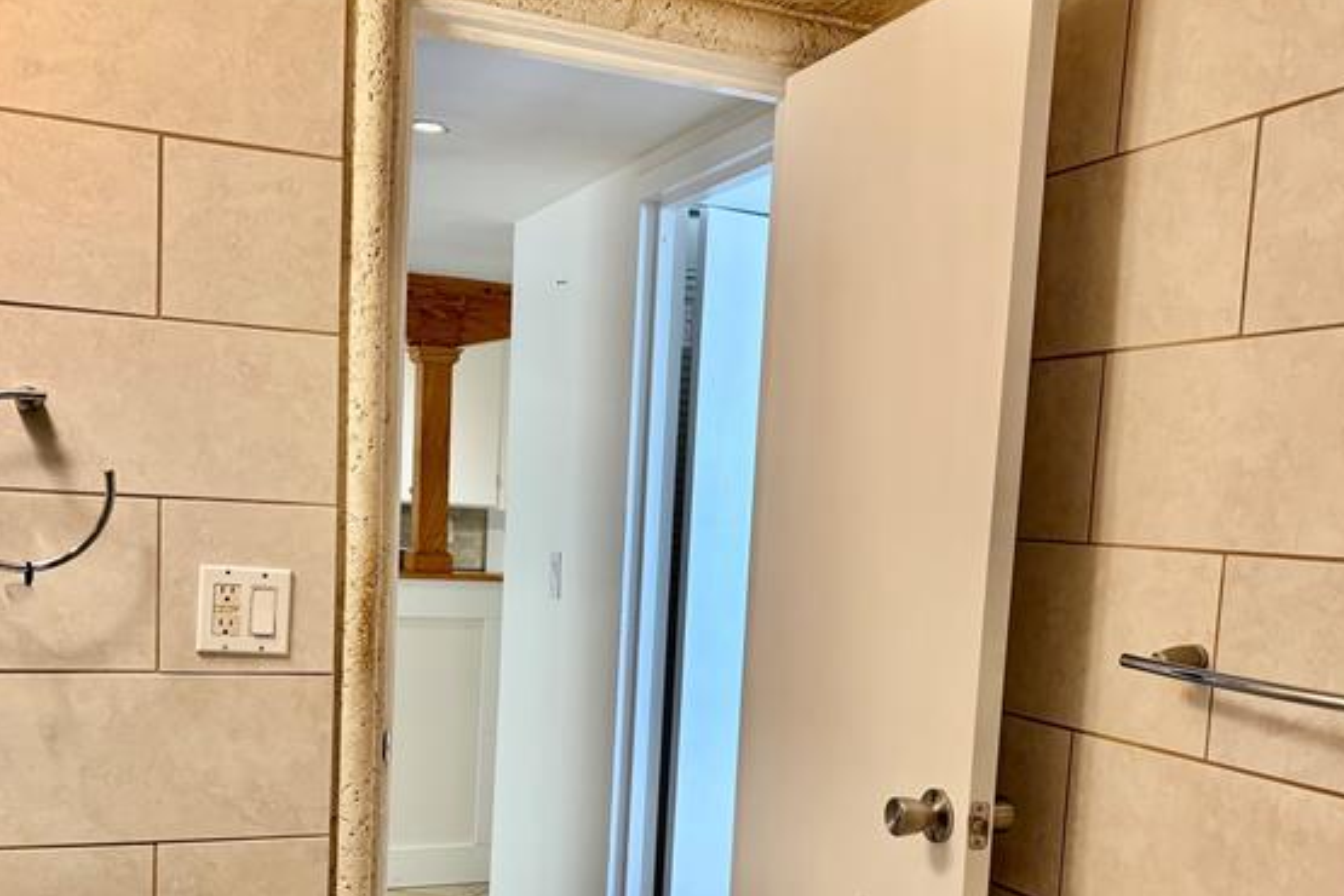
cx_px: 678
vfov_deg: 33.6
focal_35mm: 39
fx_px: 1456
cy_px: 659
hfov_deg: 49.6
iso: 125
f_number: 1.6
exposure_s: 1/120
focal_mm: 5.96
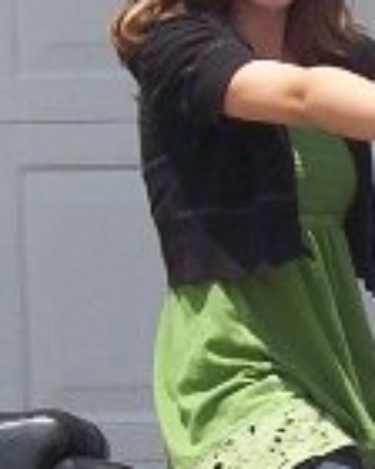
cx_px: 562
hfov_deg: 6.3
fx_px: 3343
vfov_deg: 8.0
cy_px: 526
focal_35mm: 241
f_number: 5.61
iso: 100
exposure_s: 1/639
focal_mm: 7.1
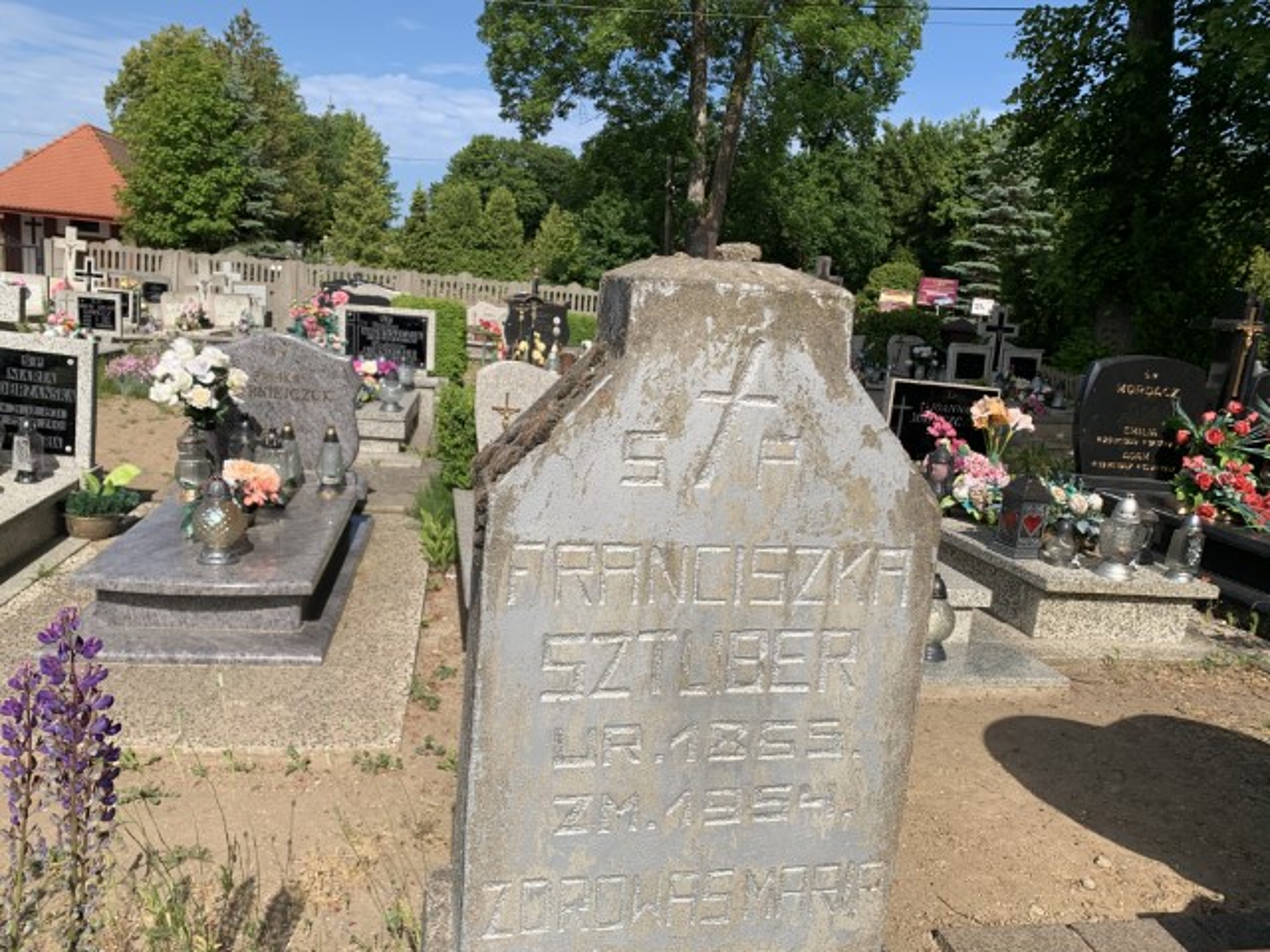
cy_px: 476
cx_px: 635
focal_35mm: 26
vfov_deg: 53.1
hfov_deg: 67.3
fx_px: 954
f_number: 1.8
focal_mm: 4.25
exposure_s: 1/3185
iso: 25
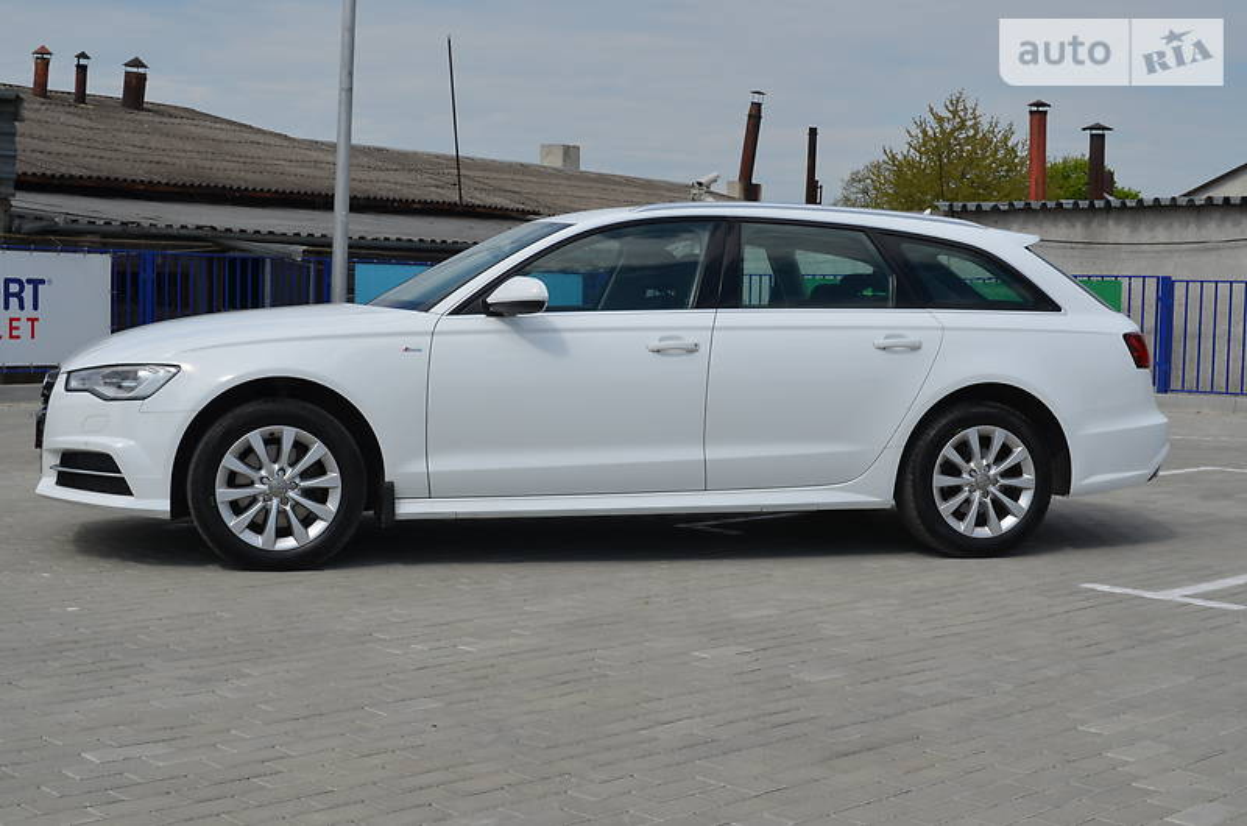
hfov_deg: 37.9
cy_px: 413
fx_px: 1815
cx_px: 624
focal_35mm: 52
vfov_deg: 25.6
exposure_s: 1/250
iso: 100
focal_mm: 35
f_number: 8
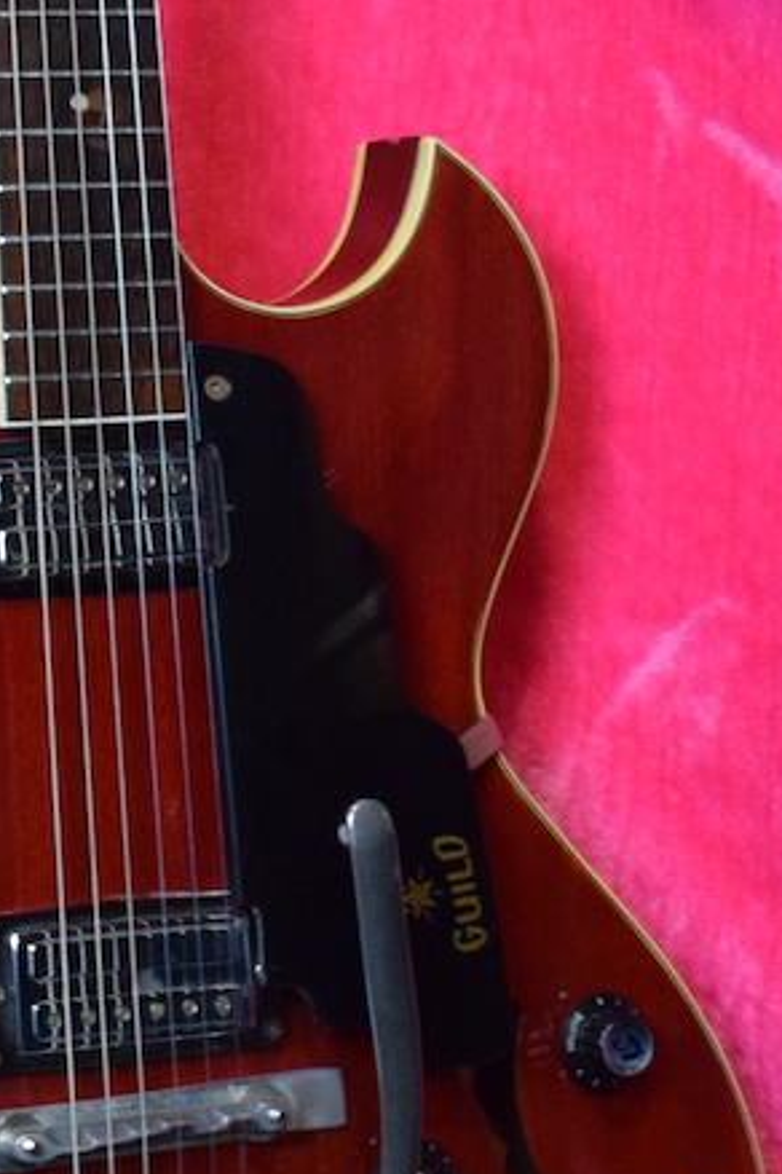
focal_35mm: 139
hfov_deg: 9.8
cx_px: 3
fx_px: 4519
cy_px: 206
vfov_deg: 14.7
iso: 1600
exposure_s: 1/60
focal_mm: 27
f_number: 4
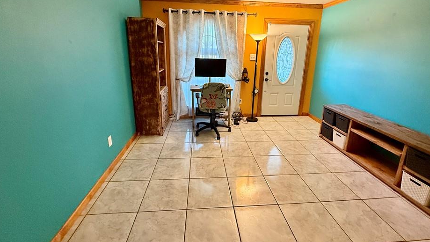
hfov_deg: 95.9
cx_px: 219
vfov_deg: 63.4
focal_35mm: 17
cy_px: 99
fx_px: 194
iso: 500
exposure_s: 1/60
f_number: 2.2
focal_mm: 2.22
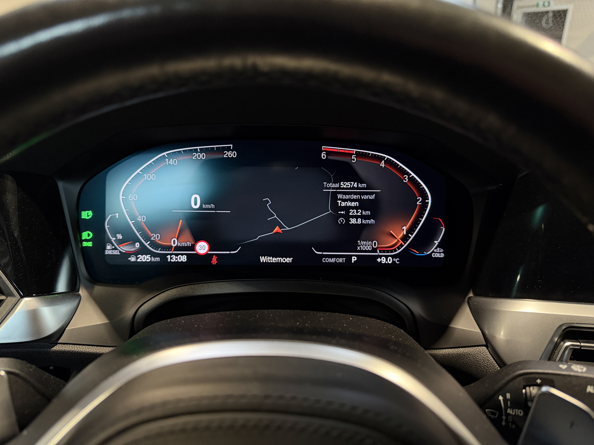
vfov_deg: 56.8
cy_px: 222
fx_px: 412
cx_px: 297
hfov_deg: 71.6
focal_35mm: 24
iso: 800
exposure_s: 1/41
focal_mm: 6.76
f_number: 1.78
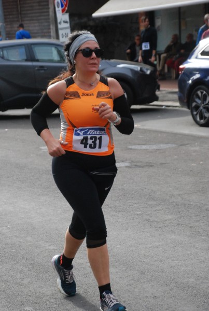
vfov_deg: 19.4
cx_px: 104
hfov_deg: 13.1
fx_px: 910
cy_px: 156
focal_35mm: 105
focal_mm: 70
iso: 1000
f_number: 5.6
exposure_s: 1/800
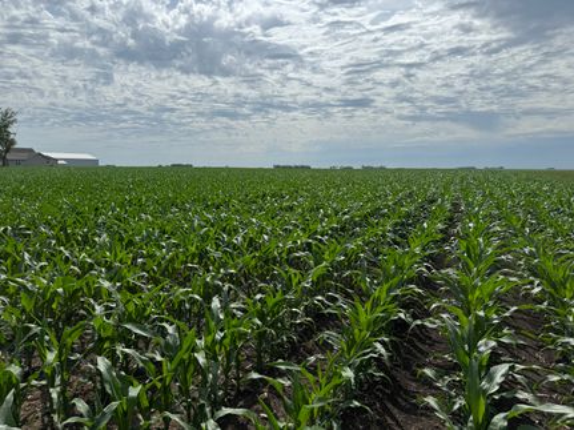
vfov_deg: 56.8
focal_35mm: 24
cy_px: 215
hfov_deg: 71.6
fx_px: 398
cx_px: 287
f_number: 1.78
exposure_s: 1/10309
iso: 80
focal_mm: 6.76
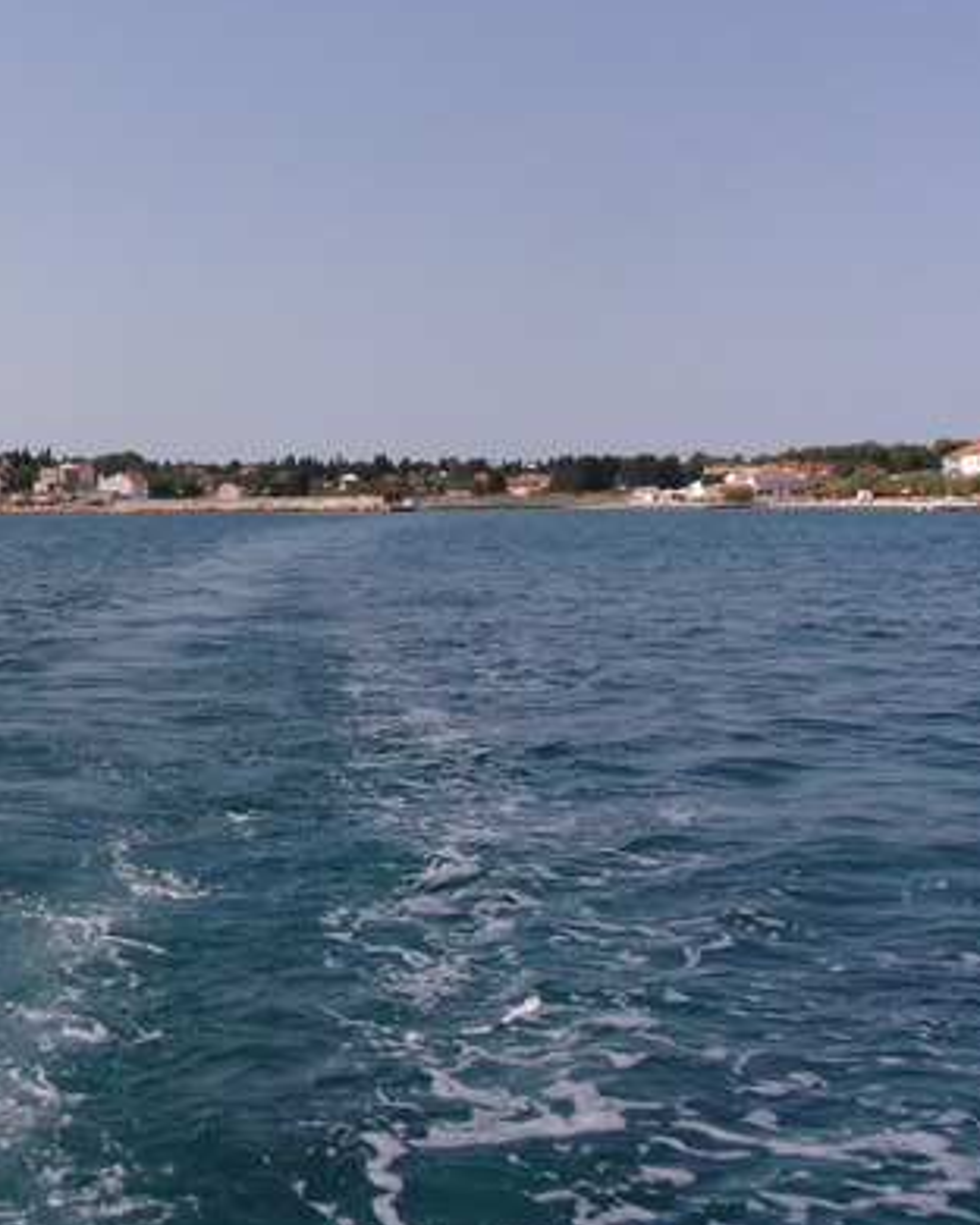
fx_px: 1740
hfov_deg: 29.9
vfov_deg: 38.7
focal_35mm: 48
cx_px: 72
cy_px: 503
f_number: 10.8
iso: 80
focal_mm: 4.3
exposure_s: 1/160
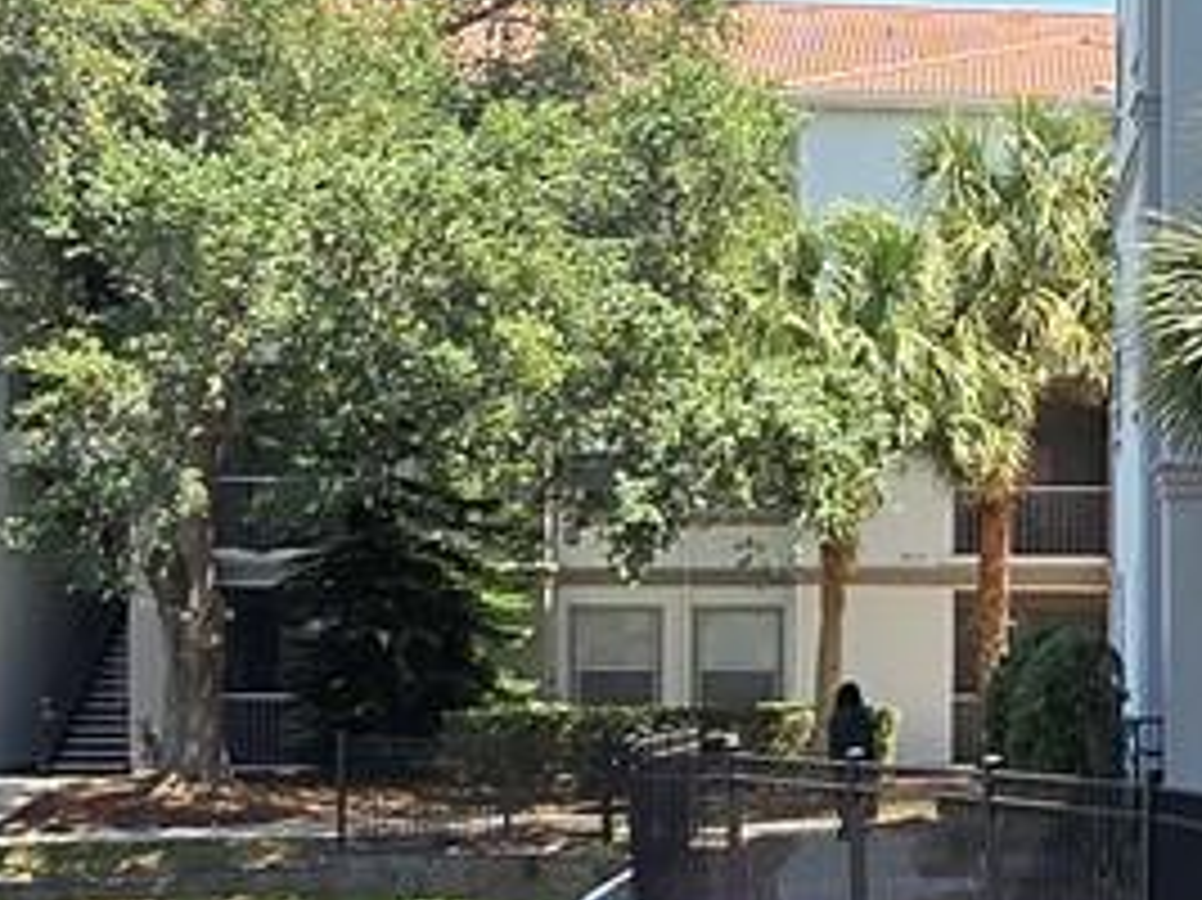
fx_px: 2707
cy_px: 698
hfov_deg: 22.8
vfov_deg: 18.7
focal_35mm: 78
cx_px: 1472
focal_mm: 2.2
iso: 50
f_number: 2.2
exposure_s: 1/845
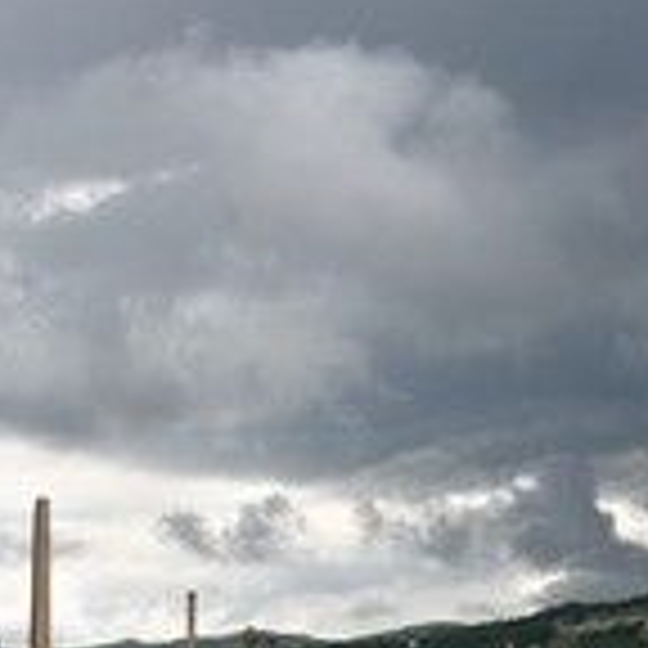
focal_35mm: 72
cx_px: 207
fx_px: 1525
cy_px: 603
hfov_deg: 23.9
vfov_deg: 23.3
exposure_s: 1/640
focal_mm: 29
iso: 800
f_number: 11
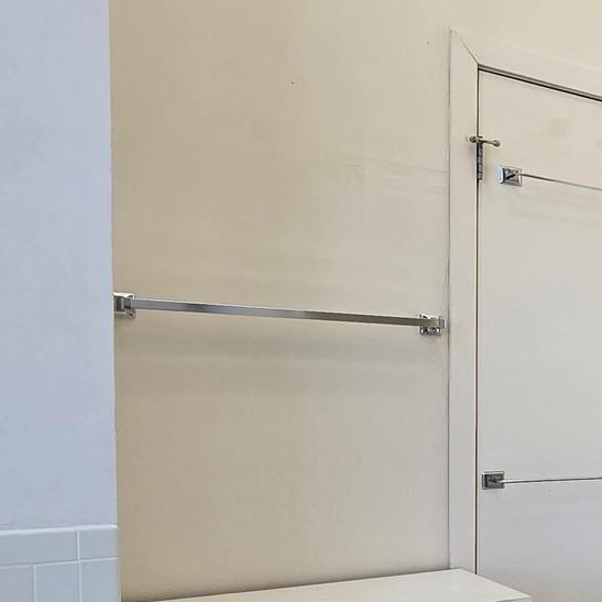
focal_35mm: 43
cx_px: 802
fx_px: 846
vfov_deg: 38.1
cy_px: 460
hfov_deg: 30.2
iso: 50
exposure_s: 1/167
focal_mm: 2.2
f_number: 2.2
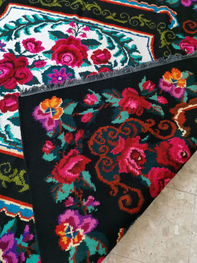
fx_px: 205
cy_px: 132
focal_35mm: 27
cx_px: 98
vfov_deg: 65.3
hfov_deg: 51.4
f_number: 1.6
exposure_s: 1/30
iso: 800
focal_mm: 5.56
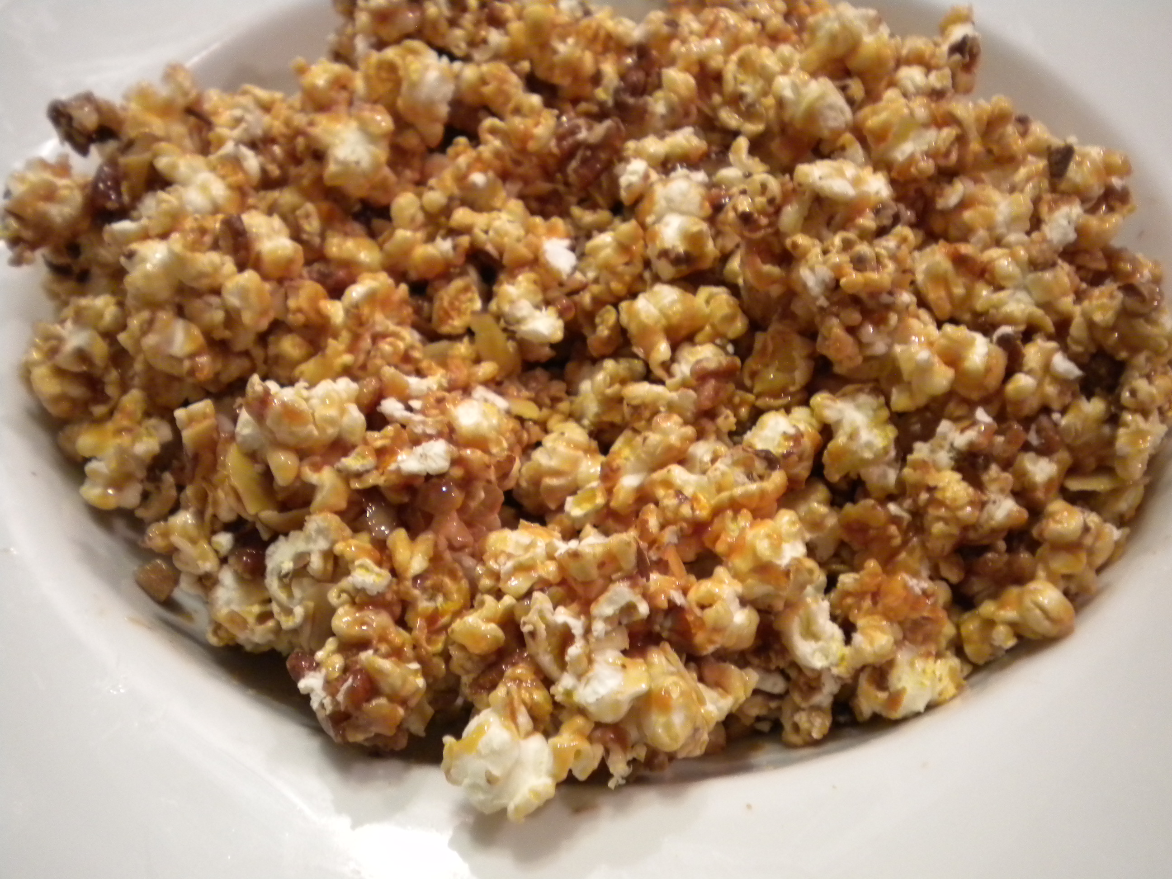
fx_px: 1388
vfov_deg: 35.1
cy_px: 440
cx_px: 586
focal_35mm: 41
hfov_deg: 45.8
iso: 400
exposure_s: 1/15.1
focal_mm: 7.4
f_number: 3.5
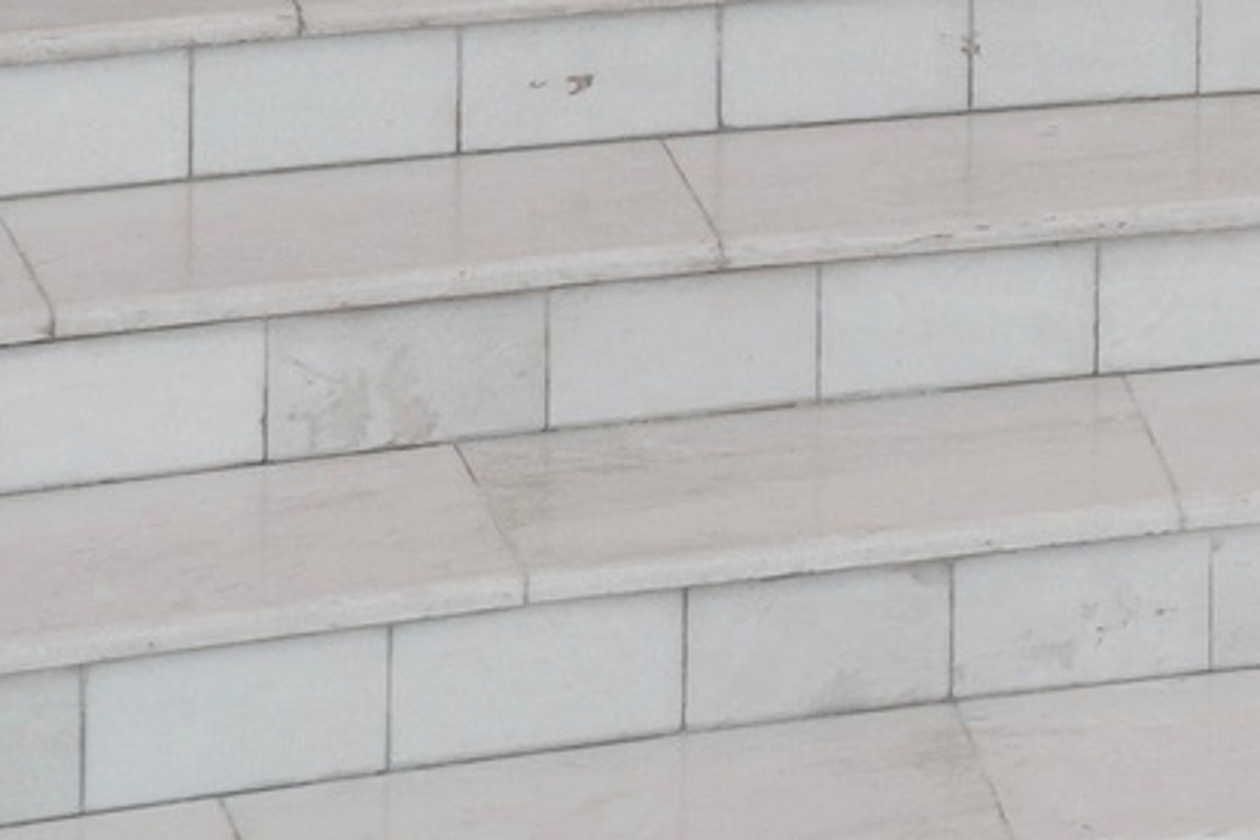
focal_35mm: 232
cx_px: 3813
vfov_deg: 5.7
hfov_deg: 7.7
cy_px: -1182
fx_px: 8123
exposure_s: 1/100
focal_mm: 25
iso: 100
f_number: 2.8
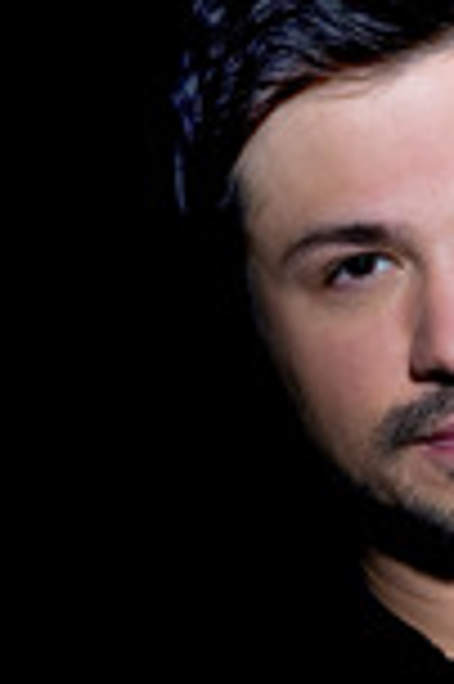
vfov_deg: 11.6
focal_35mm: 177
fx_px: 3362
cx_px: 454
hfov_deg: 7.7
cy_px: 531
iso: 100
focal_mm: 45
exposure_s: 1/80
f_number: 5
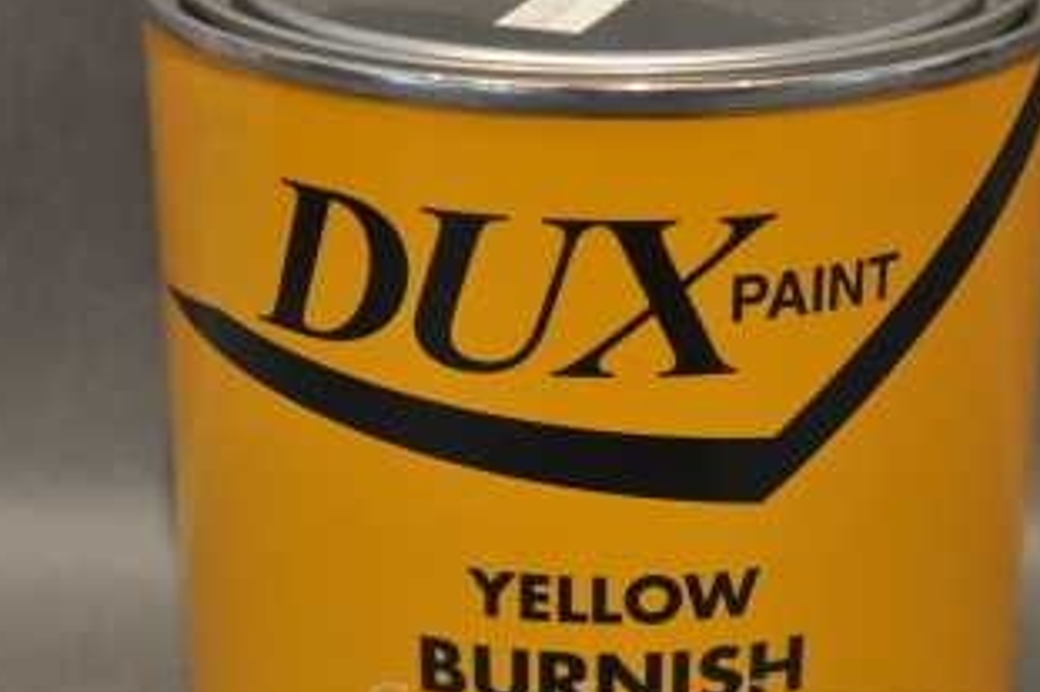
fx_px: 2512
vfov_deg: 15.7
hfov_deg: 23.3
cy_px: 471
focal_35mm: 87
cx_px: 665
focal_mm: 30
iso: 720
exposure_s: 1/60
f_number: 5.6
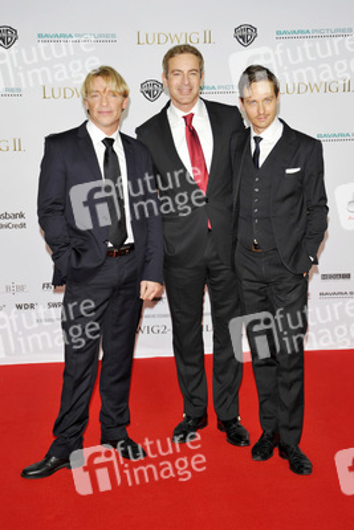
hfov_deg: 21.9
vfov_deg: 32.4
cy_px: 265
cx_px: 177
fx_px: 914
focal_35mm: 62
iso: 500
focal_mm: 62
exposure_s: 1/160
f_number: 6.3
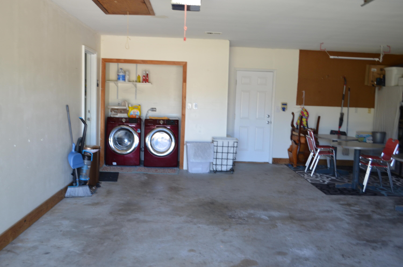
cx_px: 202
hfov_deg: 53.2
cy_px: 134
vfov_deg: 36.7
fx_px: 402
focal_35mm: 36
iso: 400
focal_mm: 24
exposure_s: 1/60
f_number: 4
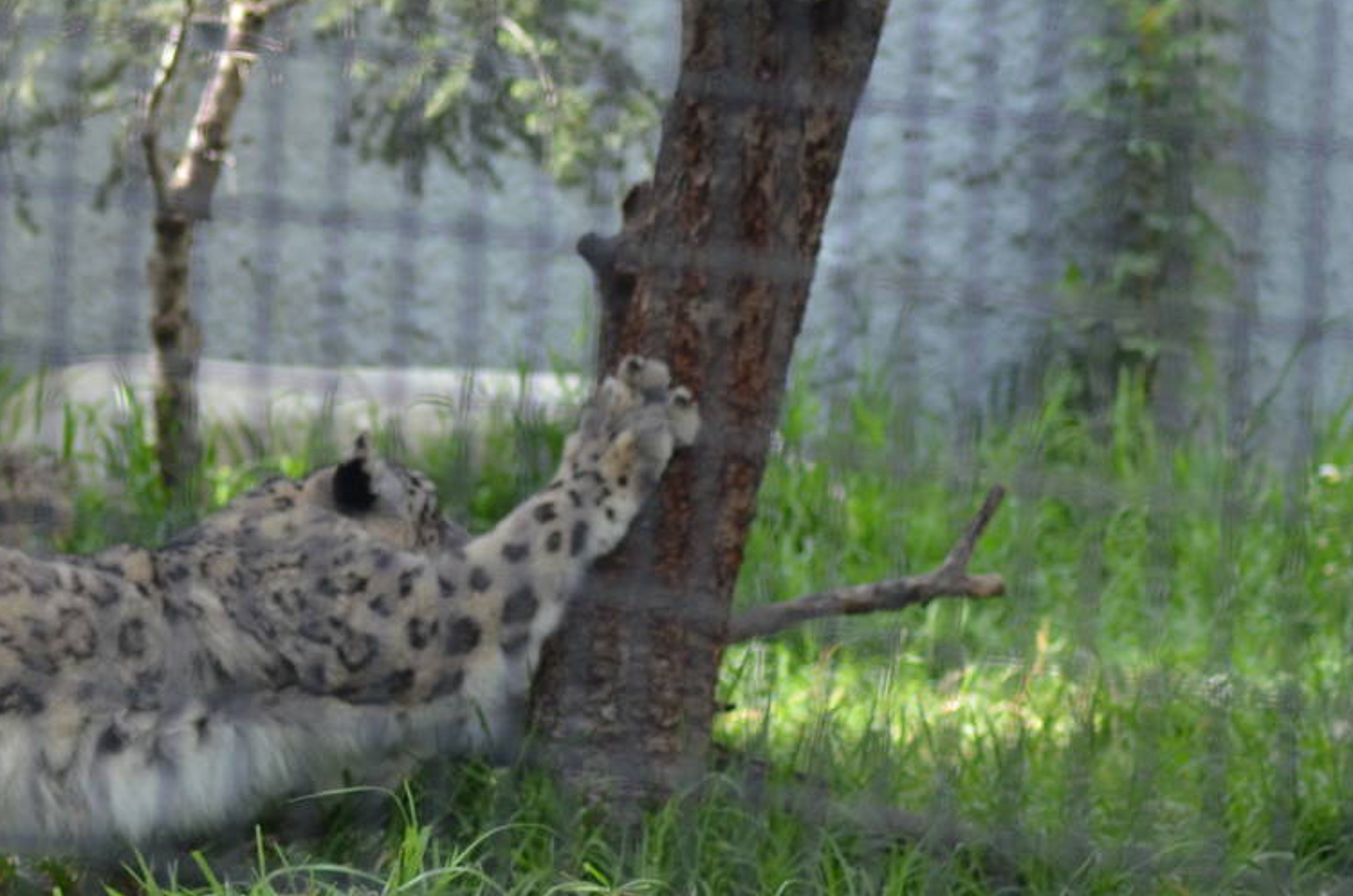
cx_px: 63
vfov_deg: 6.1
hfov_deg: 9.2
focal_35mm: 224
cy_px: 640
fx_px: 8402
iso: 800
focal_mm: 70
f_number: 4
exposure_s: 1/640
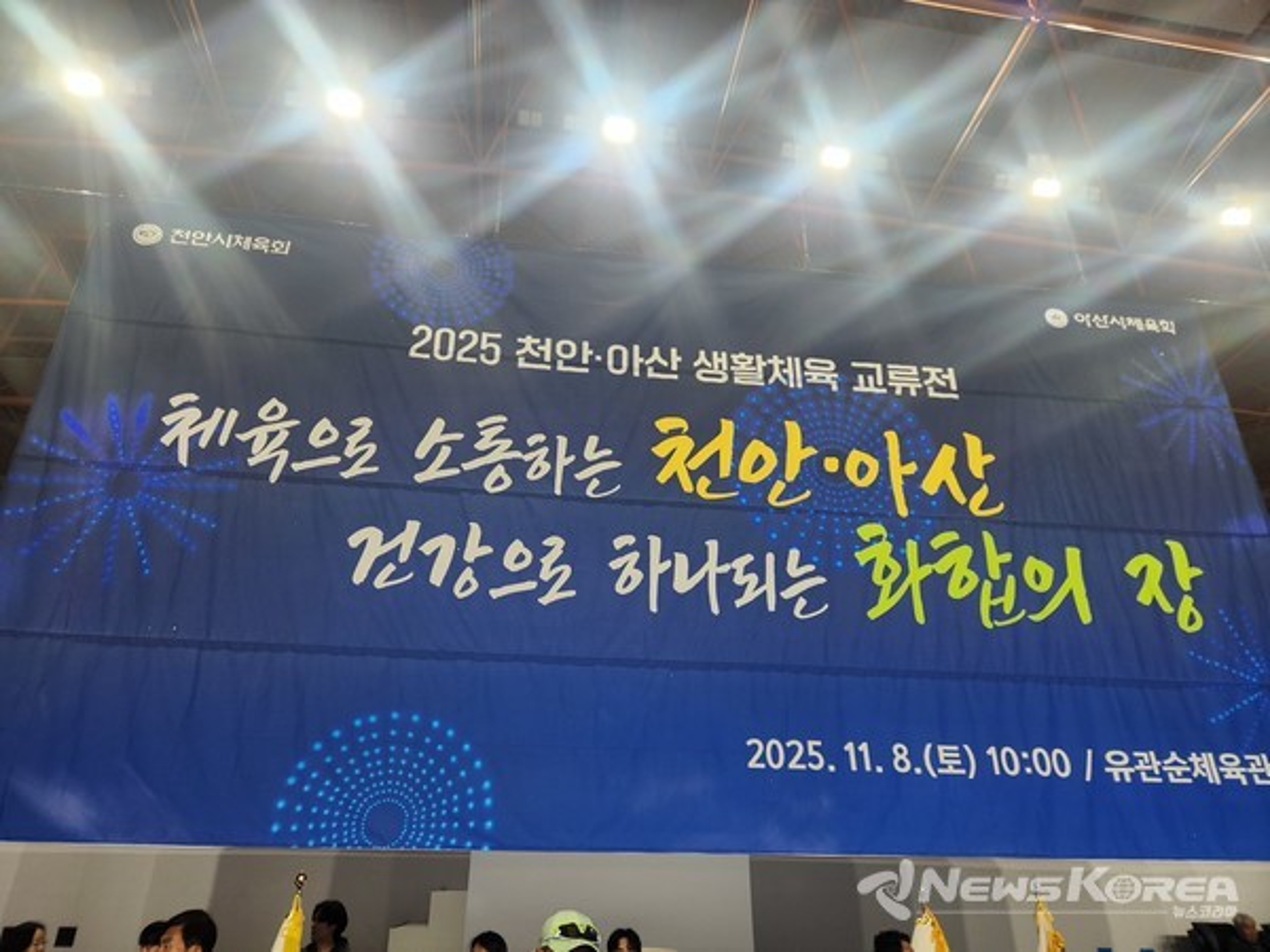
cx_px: 635
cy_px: 476
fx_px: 844
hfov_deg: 73.9
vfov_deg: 58.9
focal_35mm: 23
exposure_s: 1/120
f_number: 1.8
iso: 80
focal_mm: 5.4
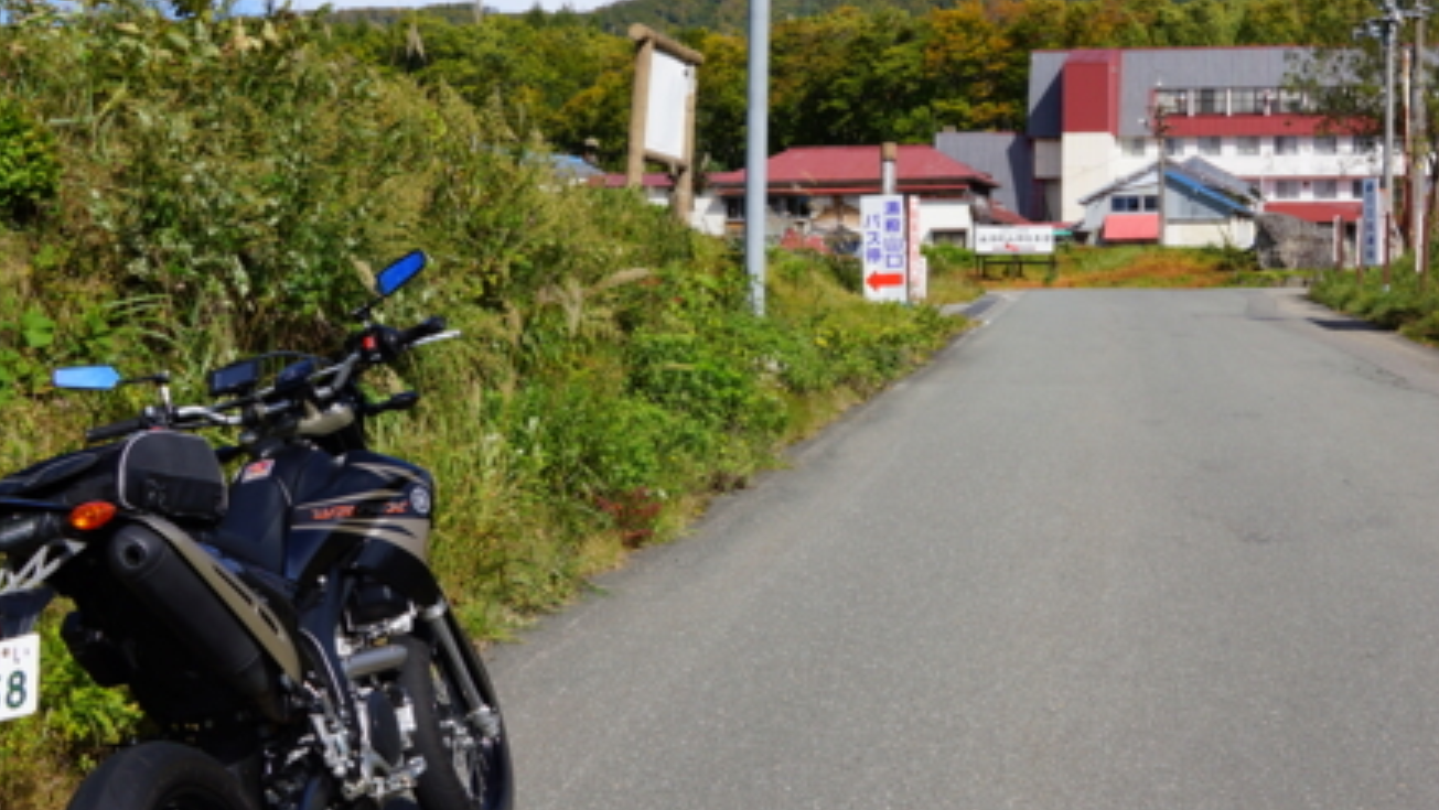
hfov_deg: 39.2
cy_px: 289
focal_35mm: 52
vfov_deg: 23.0
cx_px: 992
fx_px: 1985
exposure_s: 1/250
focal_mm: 18
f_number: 8
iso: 100
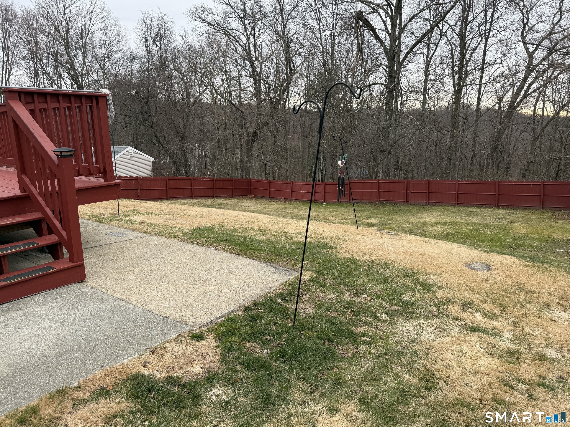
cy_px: 214
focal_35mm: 24
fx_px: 395
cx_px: 285
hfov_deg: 71.6
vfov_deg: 56.8
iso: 80
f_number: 1.78
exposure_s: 1/1018
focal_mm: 6.76
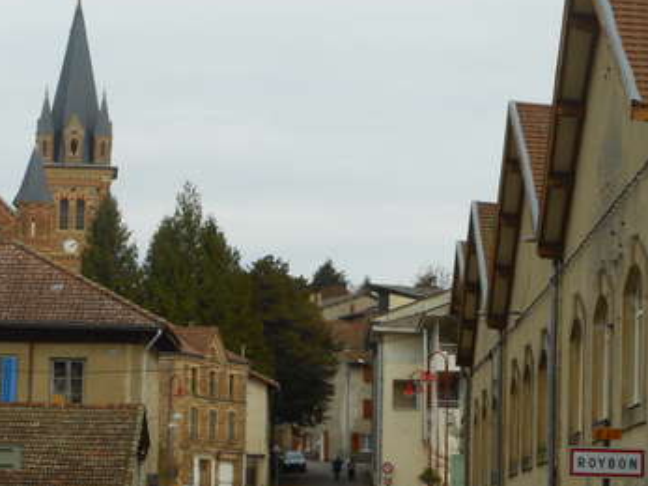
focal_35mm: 154
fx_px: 2882
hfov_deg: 12.8
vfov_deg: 9.6
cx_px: 226
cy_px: 307
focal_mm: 15.9
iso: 80
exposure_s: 1/200
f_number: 5.6
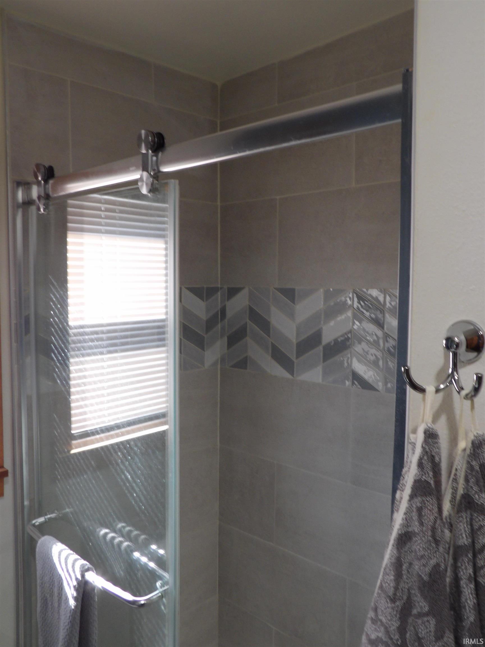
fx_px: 523
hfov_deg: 49.7
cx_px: 242
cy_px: 324
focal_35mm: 28
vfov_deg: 63.4
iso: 174
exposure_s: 1/33
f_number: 3.4
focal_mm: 5
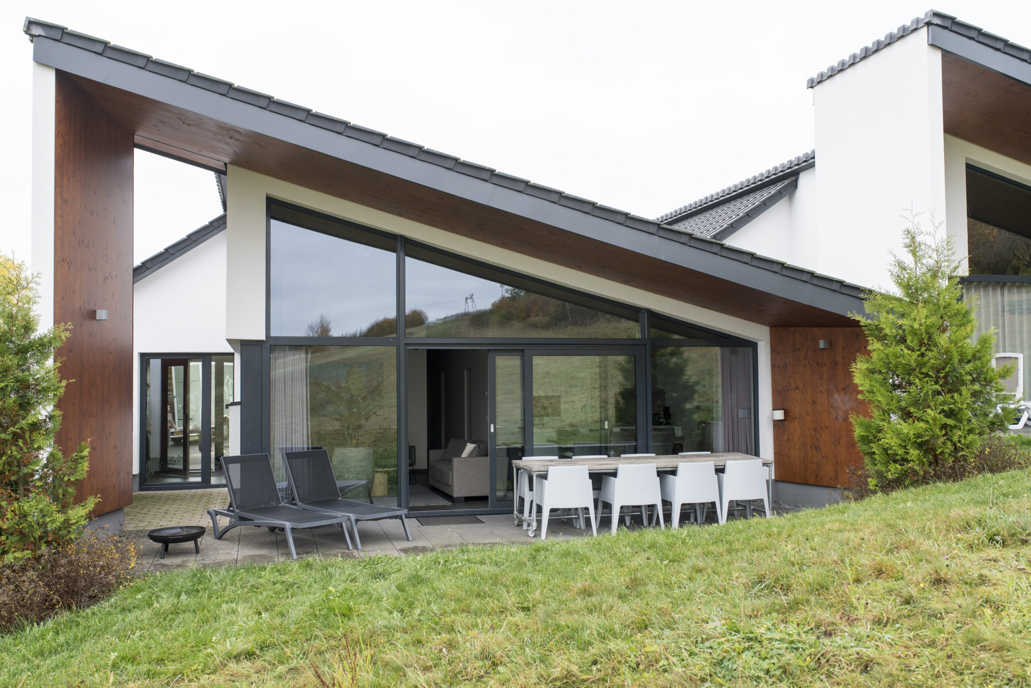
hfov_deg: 54.4
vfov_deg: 37.9
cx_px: 516
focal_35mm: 35
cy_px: 344
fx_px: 1003
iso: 400
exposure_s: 1/160
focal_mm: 35
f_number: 6.3
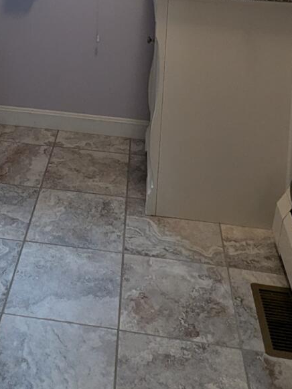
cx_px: 38
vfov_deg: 29.0
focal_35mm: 55
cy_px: -105
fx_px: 619
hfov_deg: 25.8
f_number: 2.2
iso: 83
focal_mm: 2.35
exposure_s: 1/60
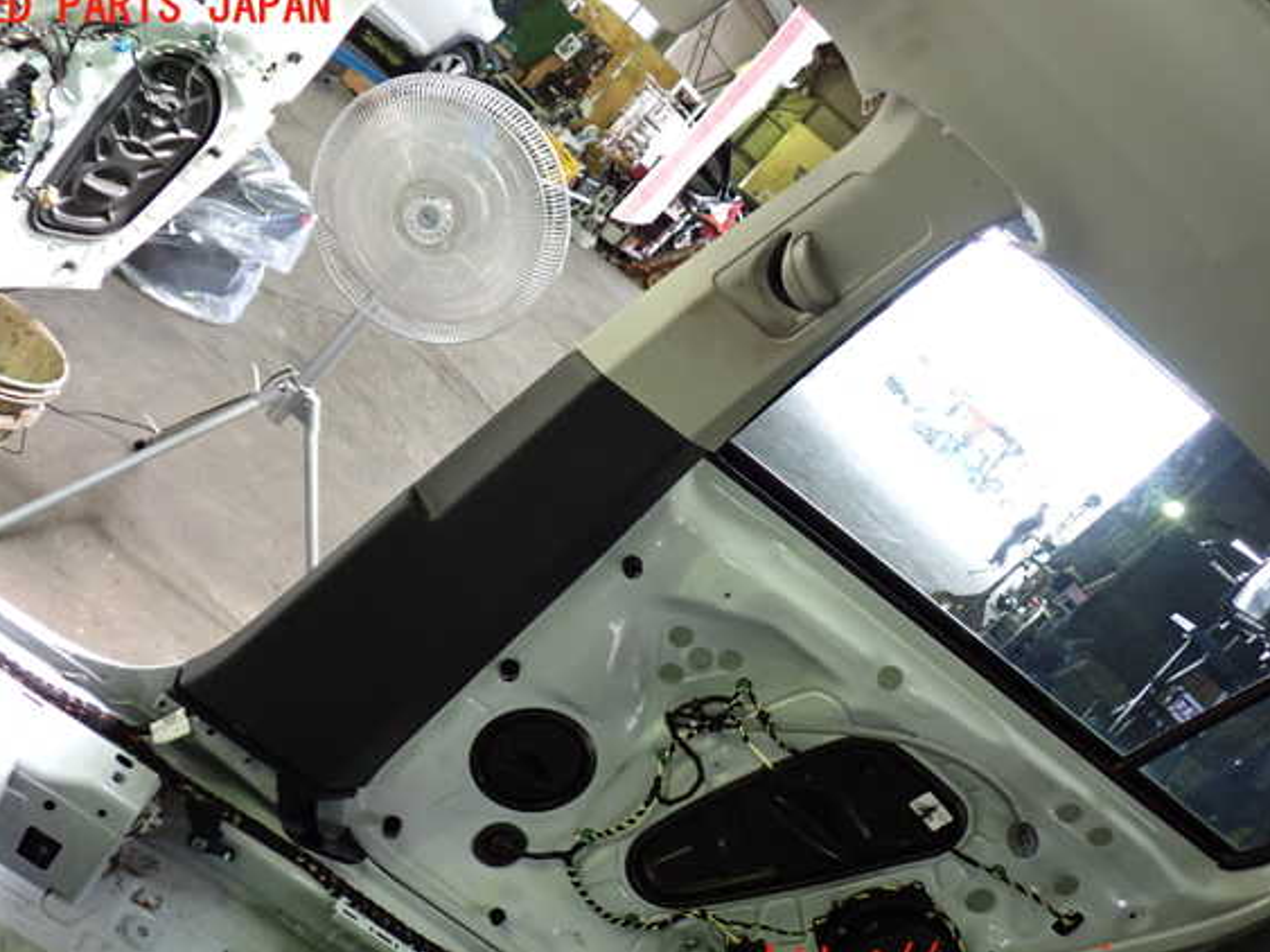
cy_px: 487
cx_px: 598
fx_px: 1174
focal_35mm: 32
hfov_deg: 56.8
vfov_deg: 44.1
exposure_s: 1/30
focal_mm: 5.4
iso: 250
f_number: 2.3
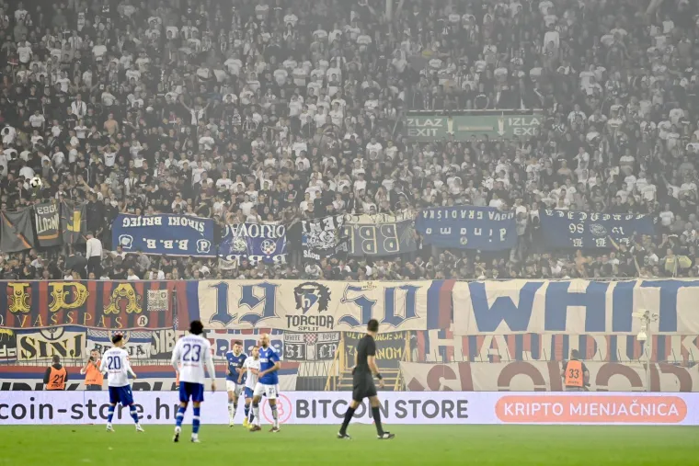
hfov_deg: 10.3
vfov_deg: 6.9
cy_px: 233
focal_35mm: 200
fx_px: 3884
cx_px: 350
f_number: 2.8
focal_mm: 200
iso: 3200
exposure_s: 1/1600
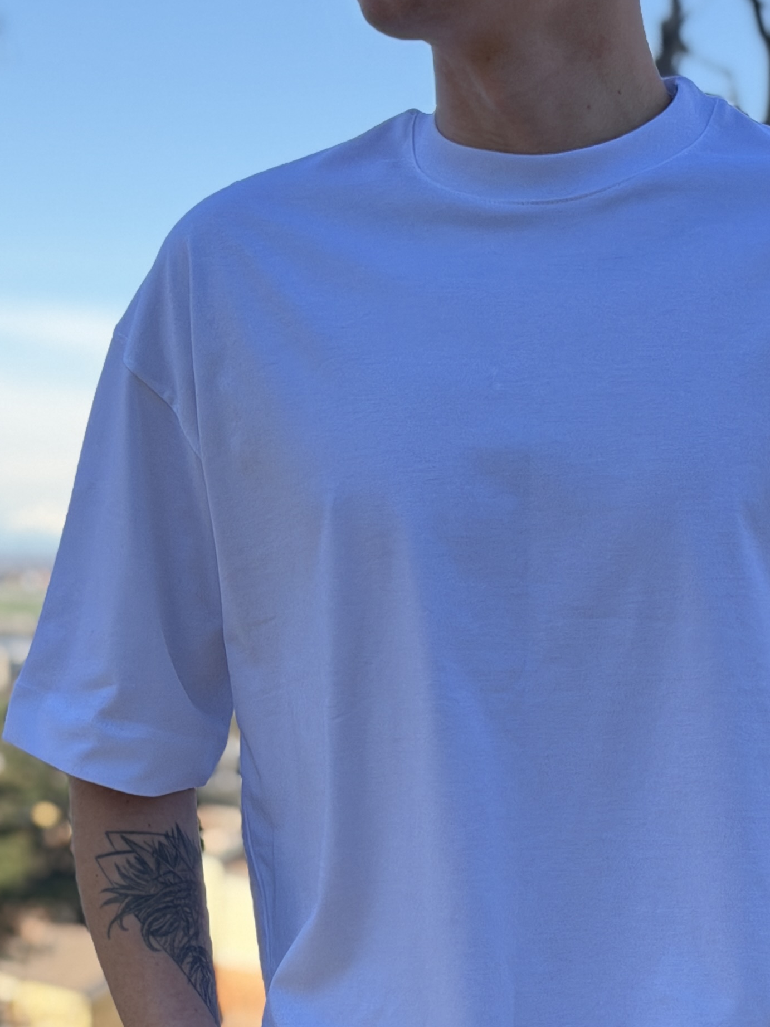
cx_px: 562
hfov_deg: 14.0
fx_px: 3115
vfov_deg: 18.2
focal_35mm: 105
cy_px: 1045
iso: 80
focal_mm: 6.76
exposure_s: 1/1931
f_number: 1.78
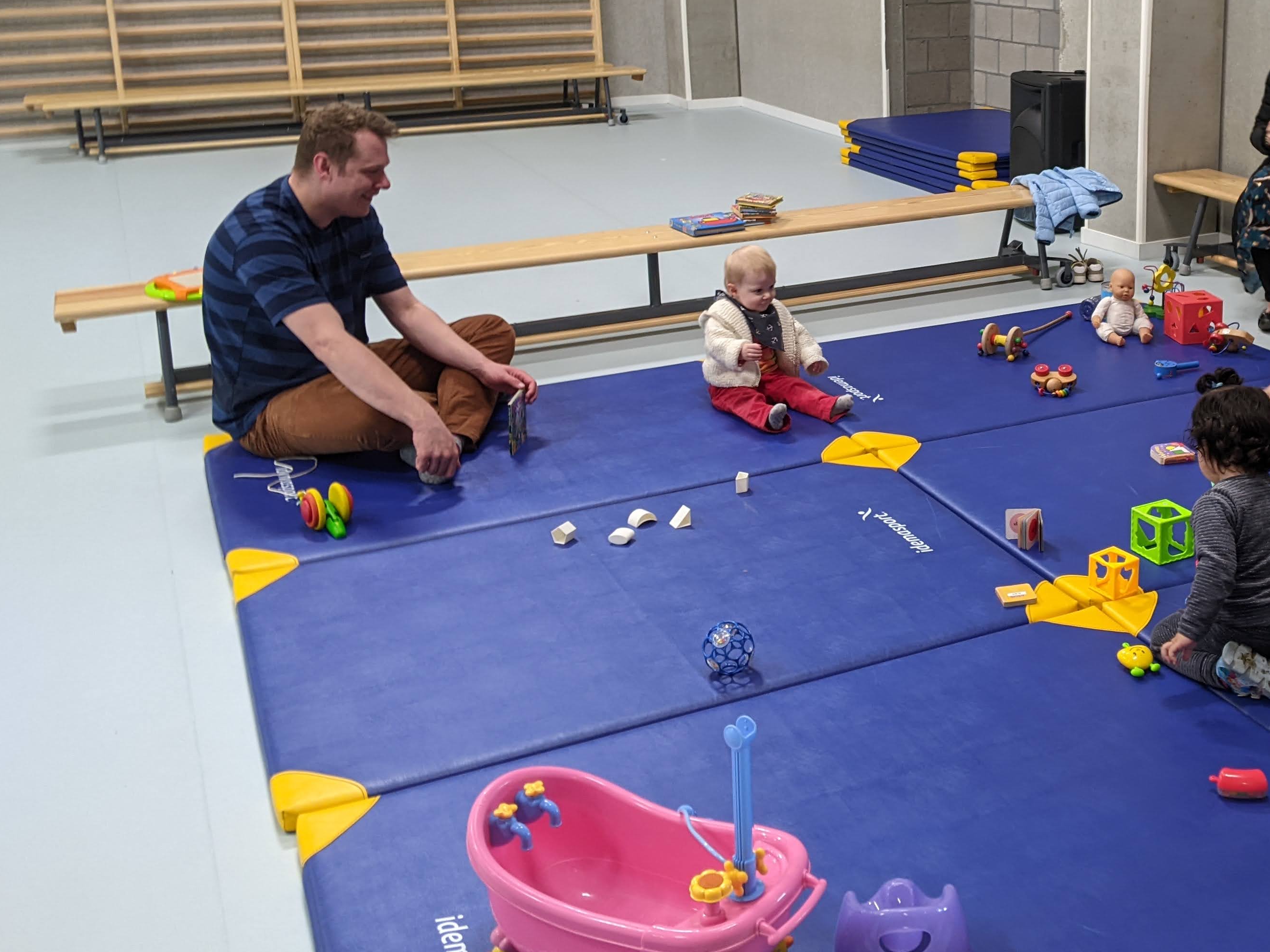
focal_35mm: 41
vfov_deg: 34.6
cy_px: 268
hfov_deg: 44.6
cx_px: 908
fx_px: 1504
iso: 69
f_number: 1.8
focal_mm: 4.44
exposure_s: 1/25
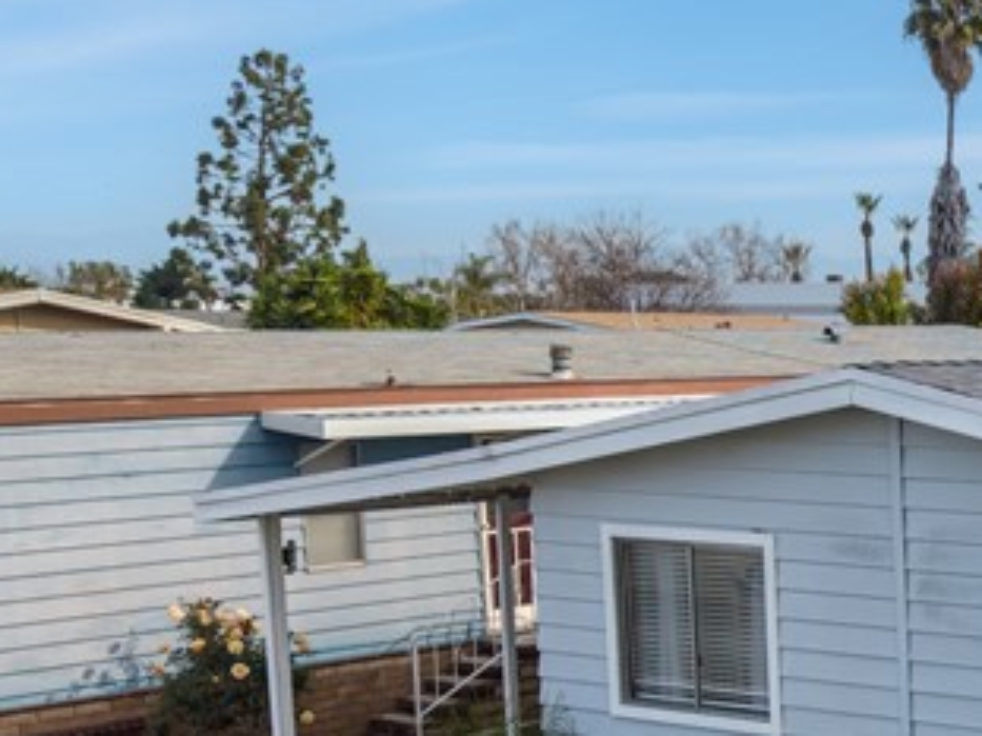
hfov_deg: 21.3
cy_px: 603
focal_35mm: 79
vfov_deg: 18.5
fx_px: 2240
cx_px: 1427
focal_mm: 8.67
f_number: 1.8
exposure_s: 1/120
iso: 140
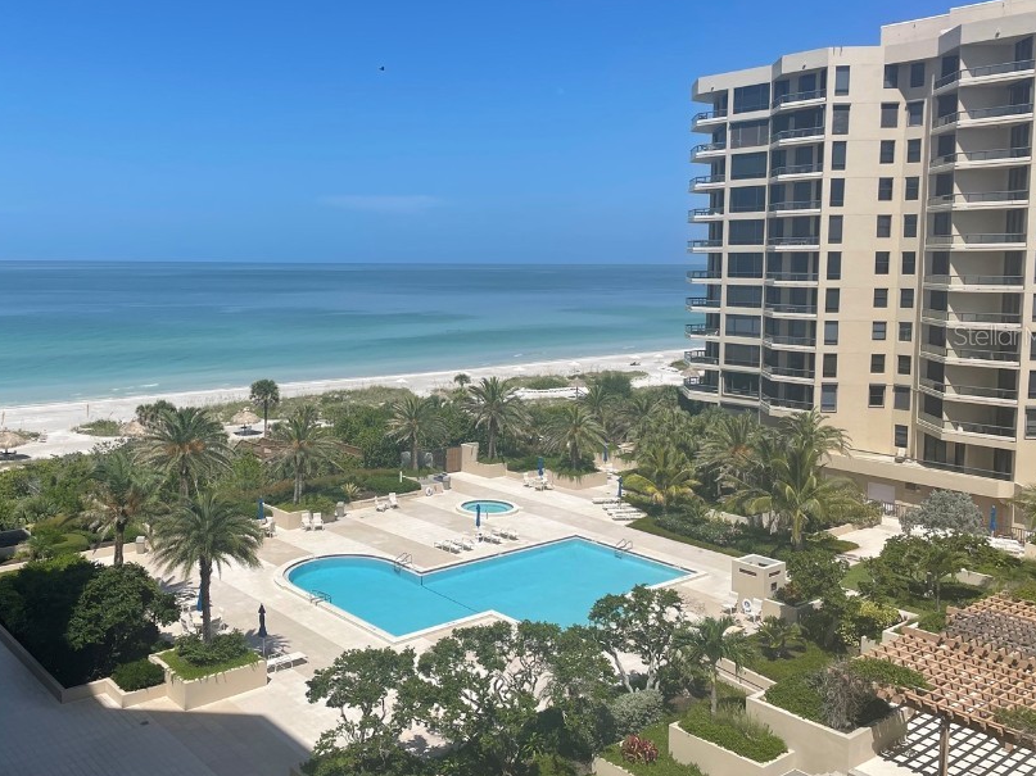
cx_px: 417
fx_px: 987
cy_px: 335
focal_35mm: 33
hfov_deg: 55.0
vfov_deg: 42.8
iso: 32
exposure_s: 1/5291
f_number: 1.6
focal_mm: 4.2
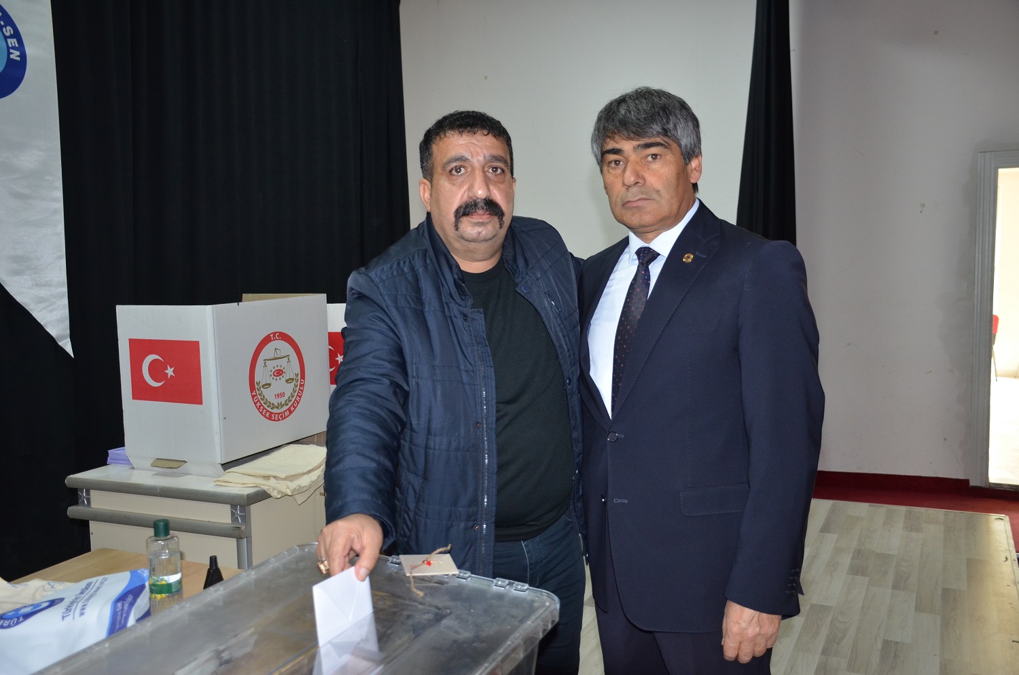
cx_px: 510
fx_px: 974
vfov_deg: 38.2
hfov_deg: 55.2
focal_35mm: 34
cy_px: 338
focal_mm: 23
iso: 800
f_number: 3.8
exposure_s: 1/60
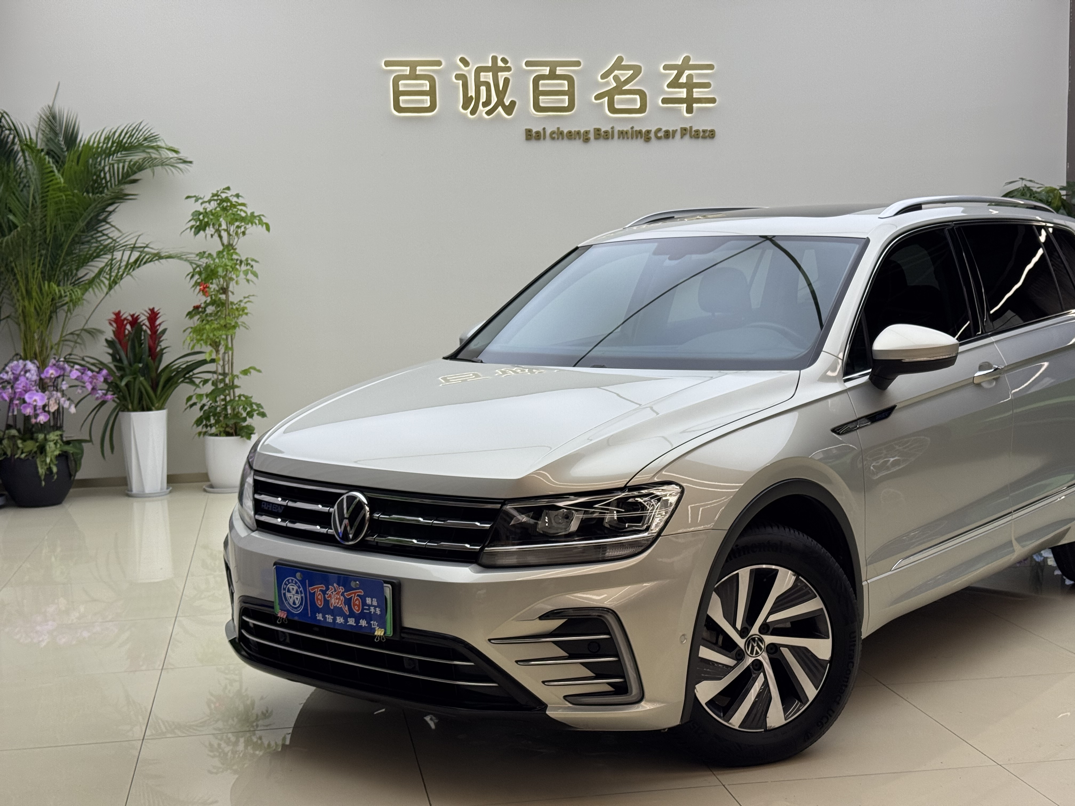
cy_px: 403
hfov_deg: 39.7
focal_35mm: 48
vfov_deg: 30.3
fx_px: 1491
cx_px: 538
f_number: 1.78
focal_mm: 6.76
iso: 64
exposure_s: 1/325
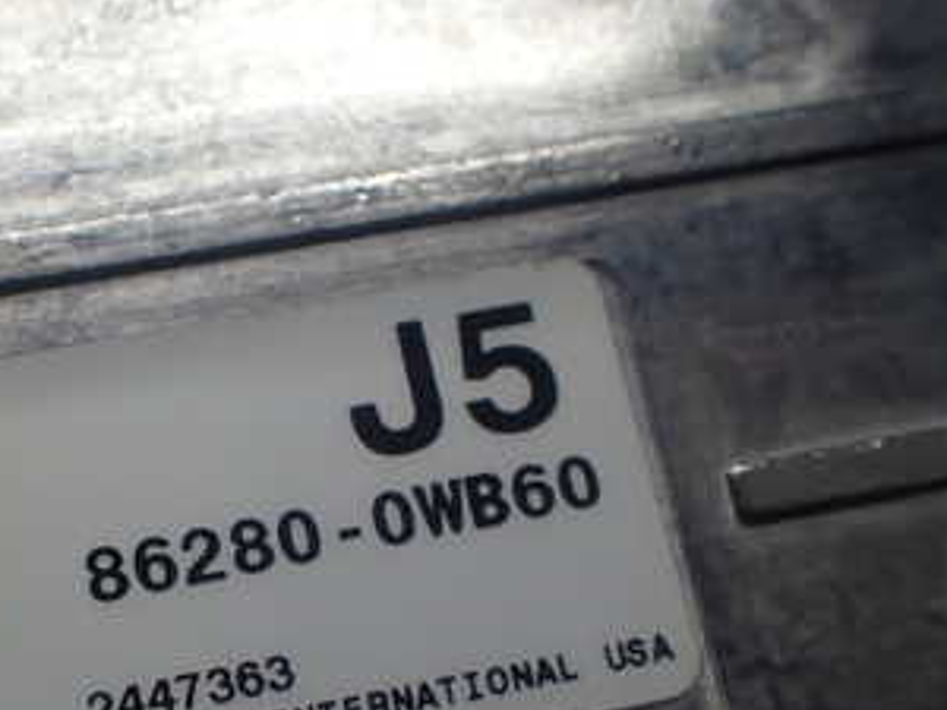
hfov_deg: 31.5
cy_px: 552
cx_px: 211
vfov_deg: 24.1
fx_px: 1641
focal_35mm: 60
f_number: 2.3
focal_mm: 5.4
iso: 100
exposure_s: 1/125
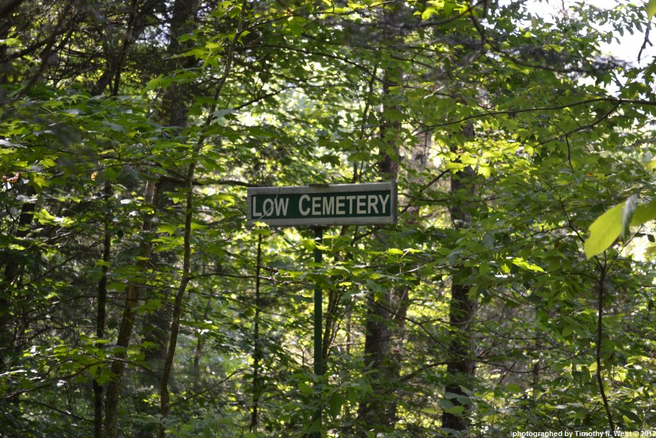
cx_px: 328
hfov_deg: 24.6
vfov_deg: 16.6
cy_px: 219
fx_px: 1503
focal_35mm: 82
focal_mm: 55
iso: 100
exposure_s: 1/20
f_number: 5.6
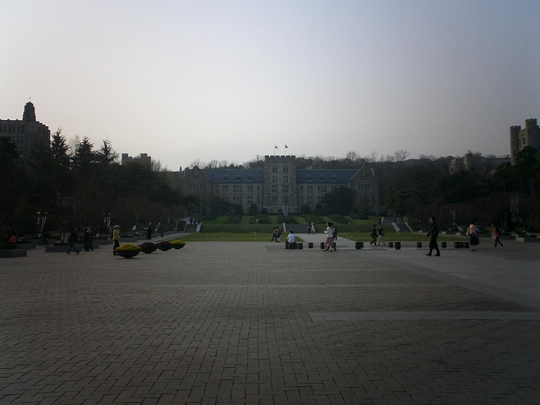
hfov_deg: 50.1
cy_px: 202
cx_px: 270
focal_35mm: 37
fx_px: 577
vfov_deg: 38.7
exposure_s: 1/1250
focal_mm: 5.6
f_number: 3.5
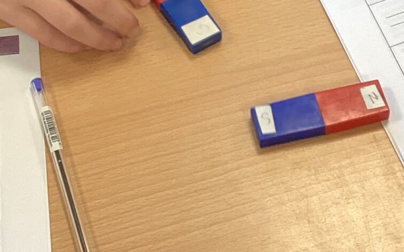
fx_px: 1222
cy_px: -114
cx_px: 171
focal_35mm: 111
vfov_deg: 11.4
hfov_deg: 18.8
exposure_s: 1/50
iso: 100
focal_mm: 3.3
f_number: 2.4
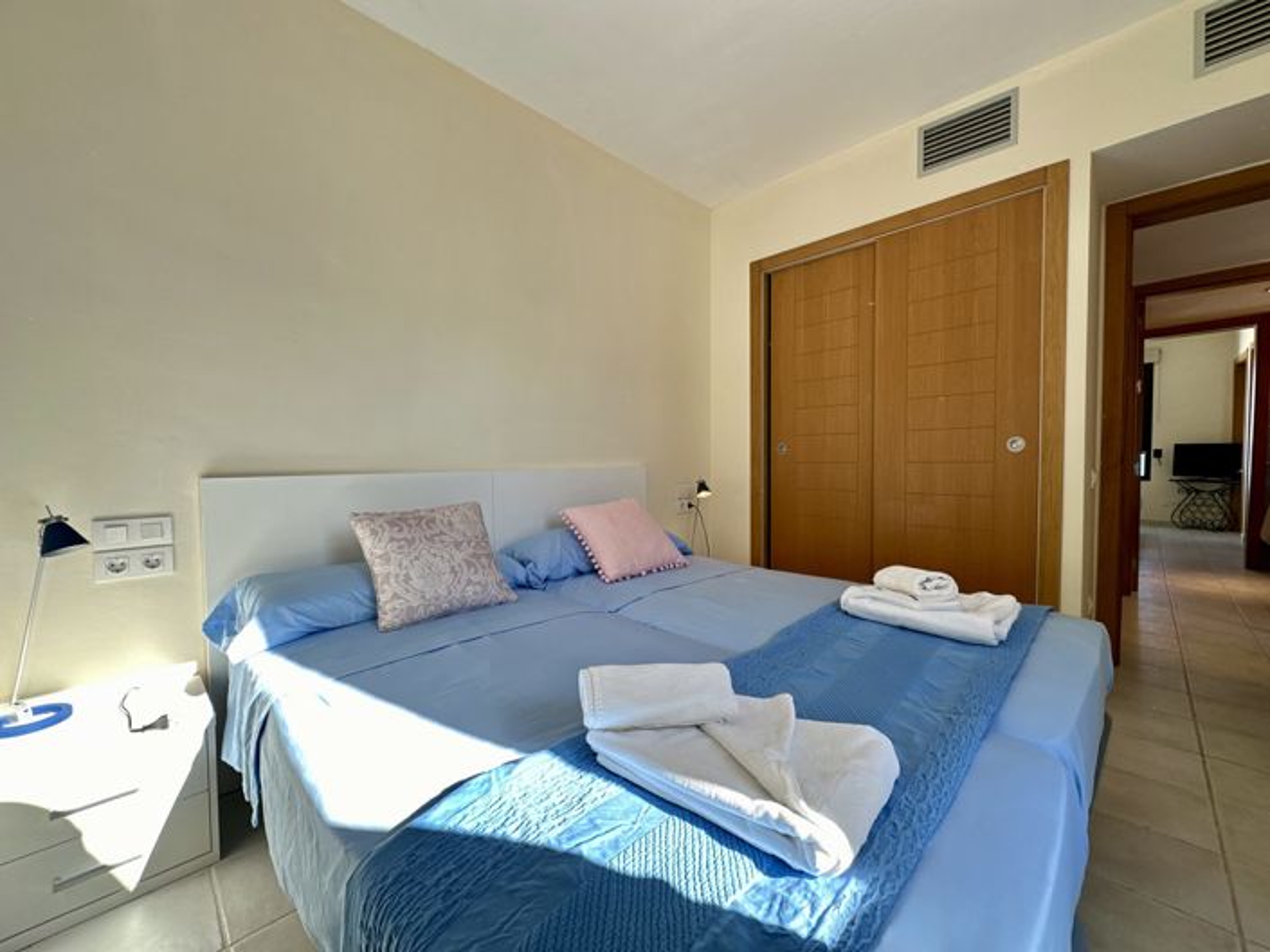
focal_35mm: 14
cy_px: 476
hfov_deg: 102.1
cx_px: 635
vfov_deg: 85.6
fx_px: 513
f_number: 2.2
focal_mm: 2.22
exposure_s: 1/100
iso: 32
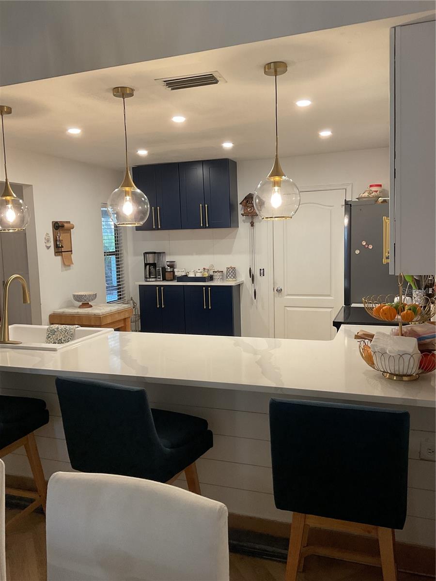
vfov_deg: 61.7
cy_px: 290
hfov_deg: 48.2
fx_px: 487
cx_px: 218
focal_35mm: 29
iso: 80
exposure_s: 1/60
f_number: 1.8
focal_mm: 3
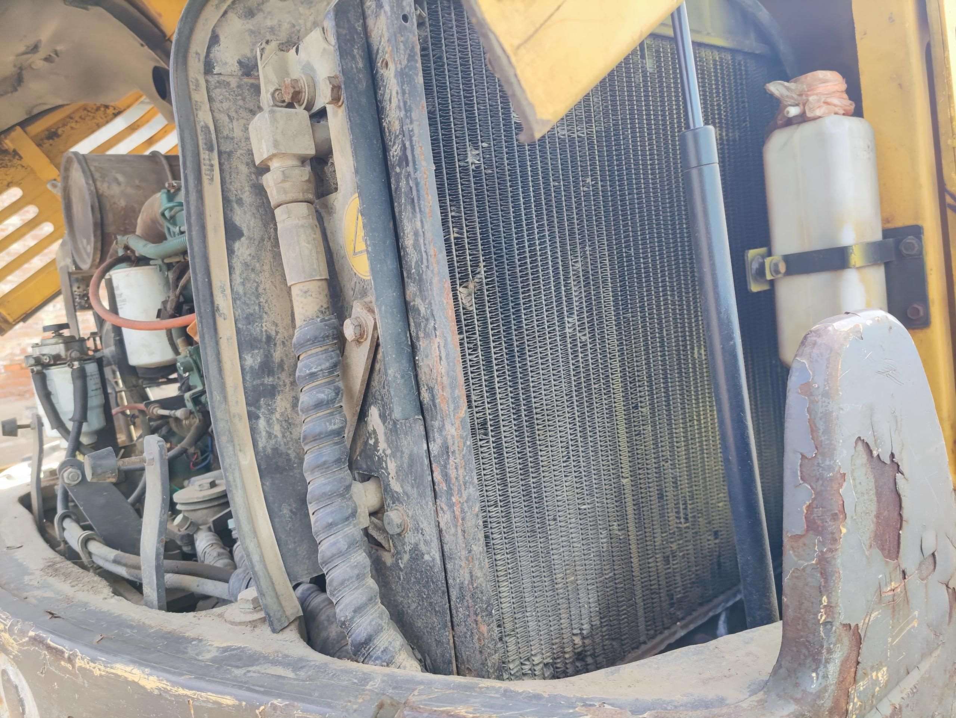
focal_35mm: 26
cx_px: 478
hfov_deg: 67.3
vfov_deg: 53.1
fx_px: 718
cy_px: 359
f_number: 1.6
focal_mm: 5.58
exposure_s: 1/189
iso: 50
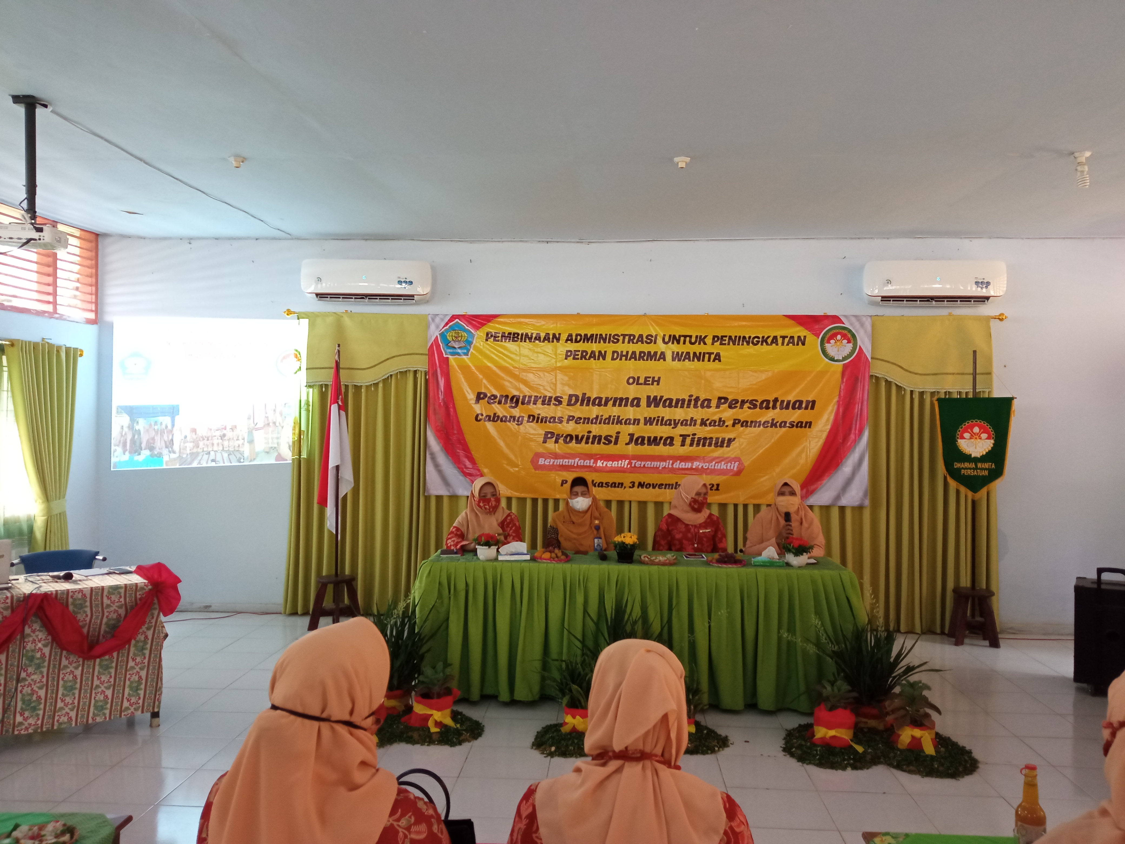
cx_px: 562
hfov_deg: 65.3
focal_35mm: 27
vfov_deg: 51.4
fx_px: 877
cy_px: 422
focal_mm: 3.79
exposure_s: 1/25
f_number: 2.2
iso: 513
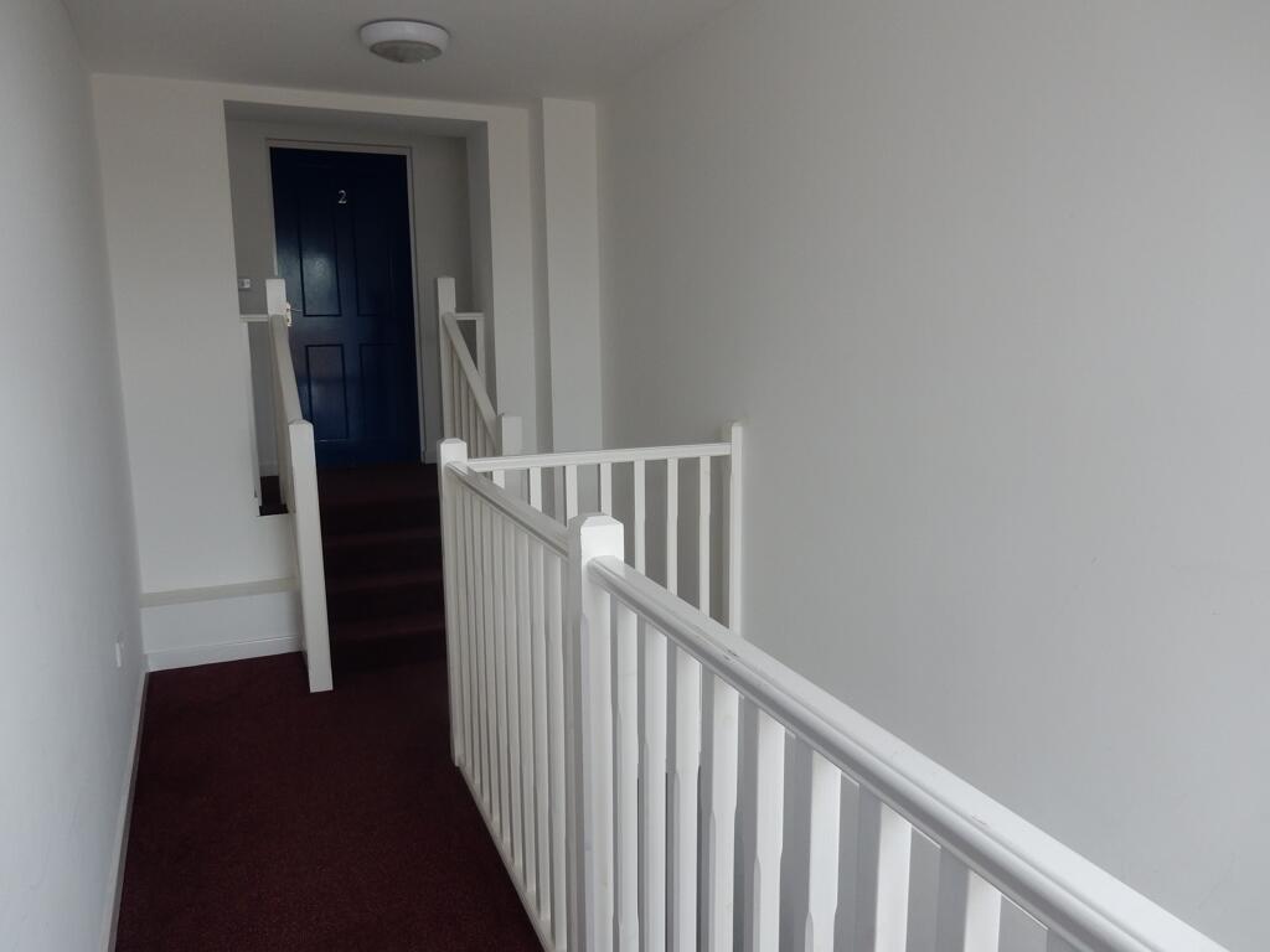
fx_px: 917
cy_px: 476
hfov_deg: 69.4
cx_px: 635
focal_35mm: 25
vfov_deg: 54.9
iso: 125
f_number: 3.7
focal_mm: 4.5
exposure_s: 1/50
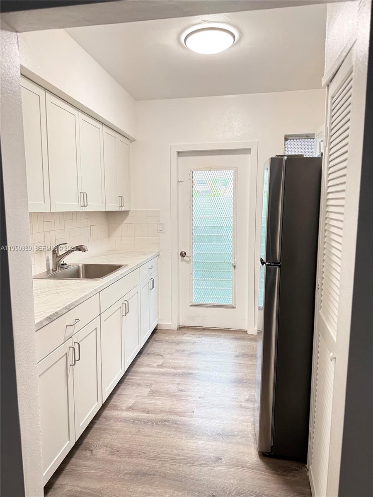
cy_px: 248
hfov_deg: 56.8
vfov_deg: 71.6
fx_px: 345
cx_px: 186
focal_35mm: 24
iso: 500
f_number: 1.78
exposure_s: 1/60
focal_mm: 6.76
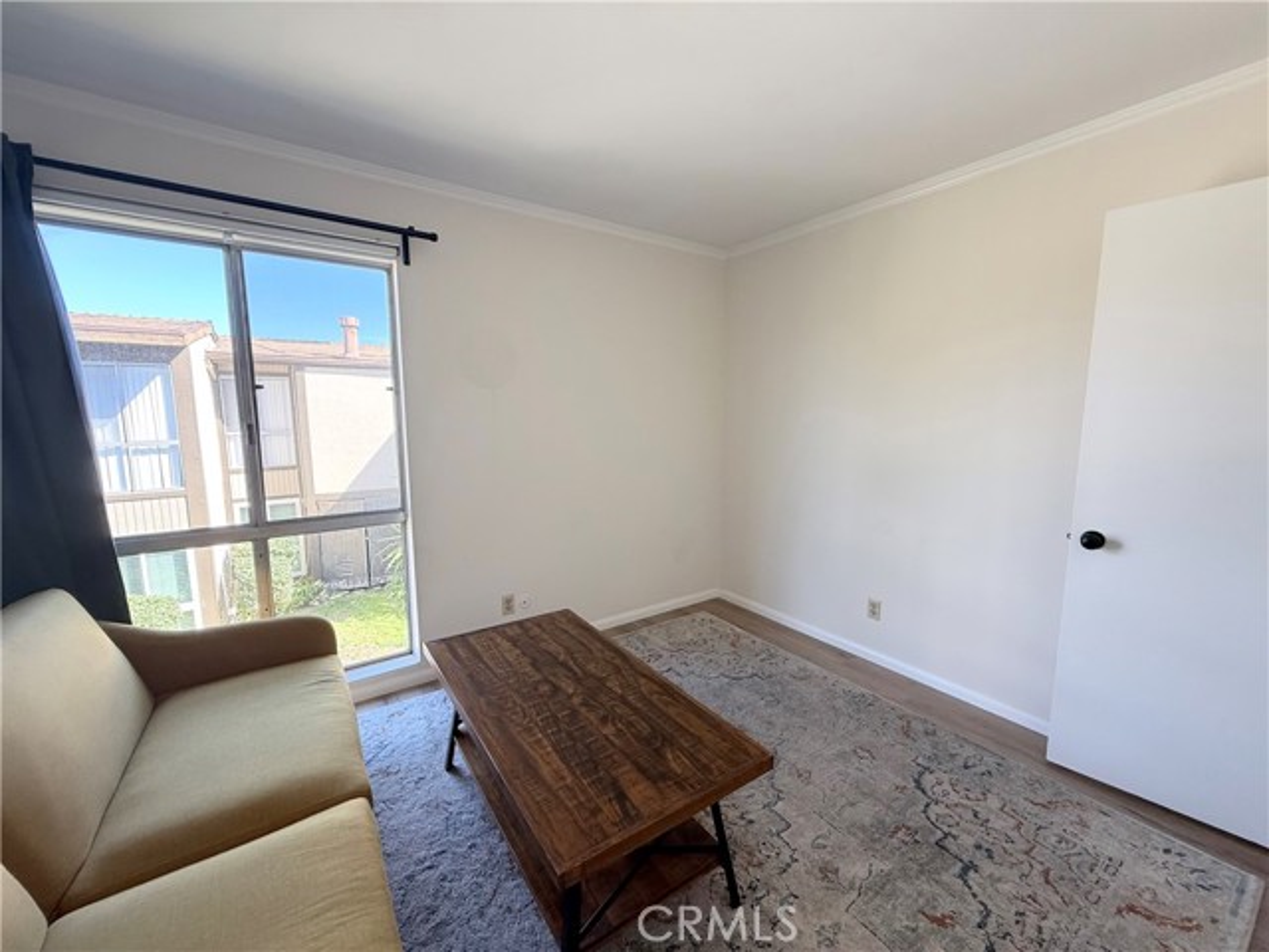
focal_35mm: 14
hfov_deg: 102.1
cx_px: 634
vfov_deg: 85.7
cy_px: 476
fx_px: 513
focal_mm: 2.22
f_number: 2.2
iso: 160
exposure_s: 1/120
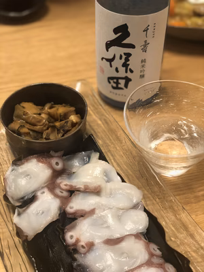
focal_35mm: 52
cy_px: 136
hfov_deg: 28.0
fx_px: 409
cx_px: 102
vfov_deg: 36.8
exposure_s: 1/30
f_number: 2.4
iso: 100
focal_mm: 6
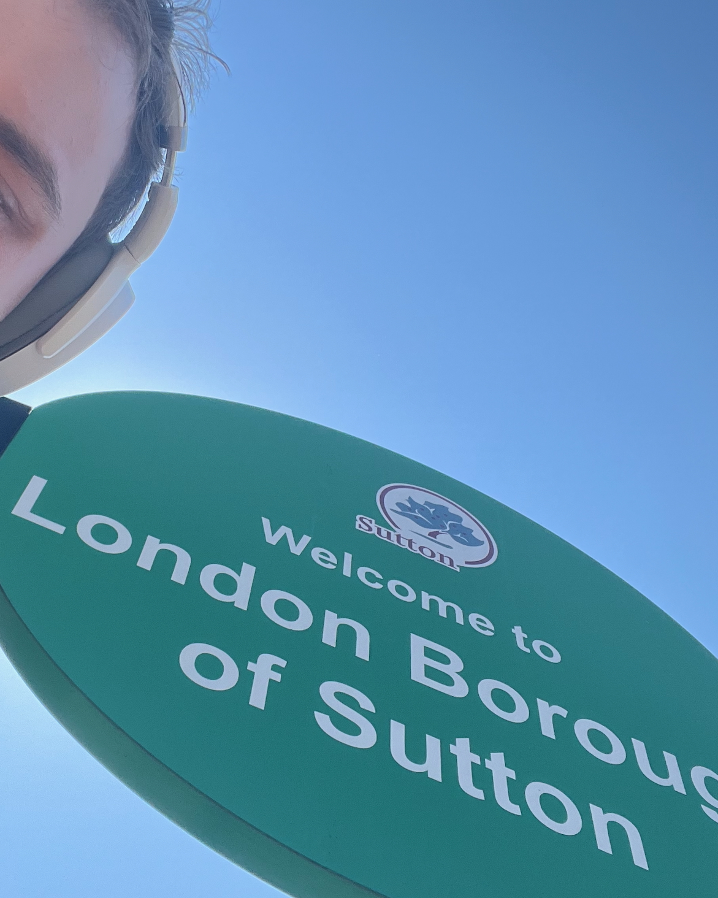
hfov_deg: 37.0
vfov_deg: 45.8
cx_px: 244
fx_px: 1063
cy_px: 440
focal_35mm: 40
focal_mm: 2.71
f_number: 2.2
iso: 32
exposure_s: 1/702
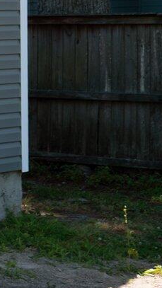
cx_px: -470
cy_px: -133
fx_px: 1206
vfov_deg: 12.9
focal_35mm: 158
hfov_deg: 6.4
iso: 64
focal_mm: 30
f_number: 7.1
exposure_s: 1/100
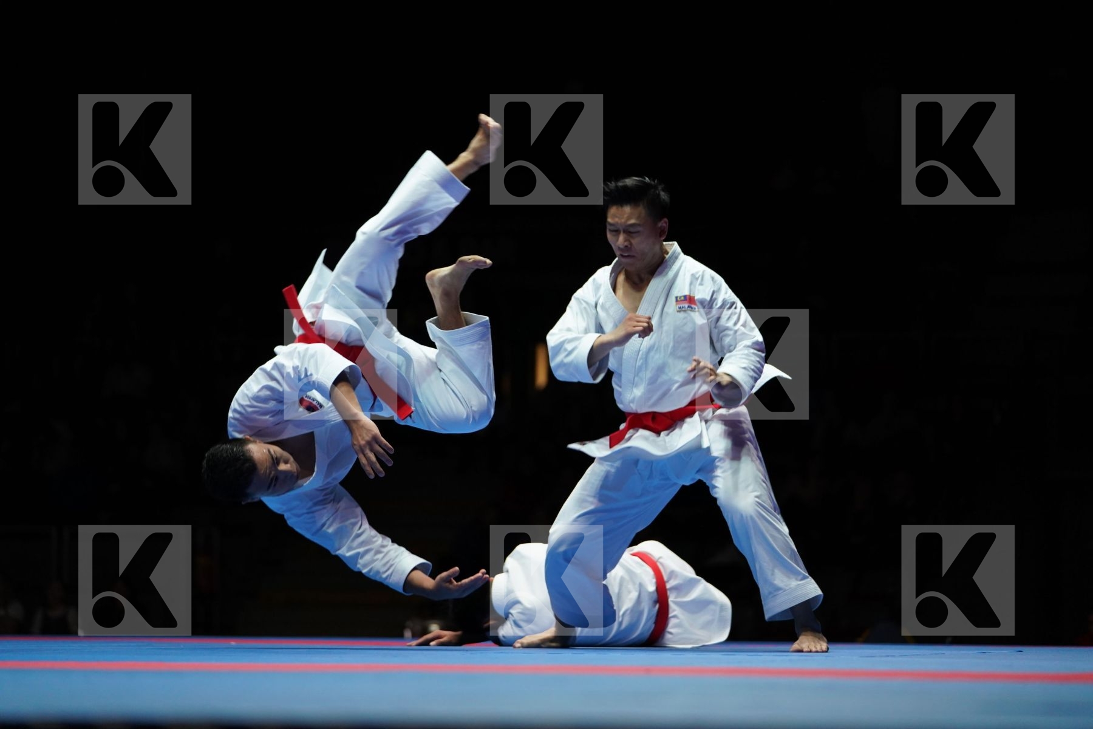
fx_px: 3461
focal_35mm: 114
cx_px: 546
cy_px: 364
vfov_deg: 12.0
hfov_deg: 17.9
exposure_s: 1/500
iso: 1600
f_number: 2.8
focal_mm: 114
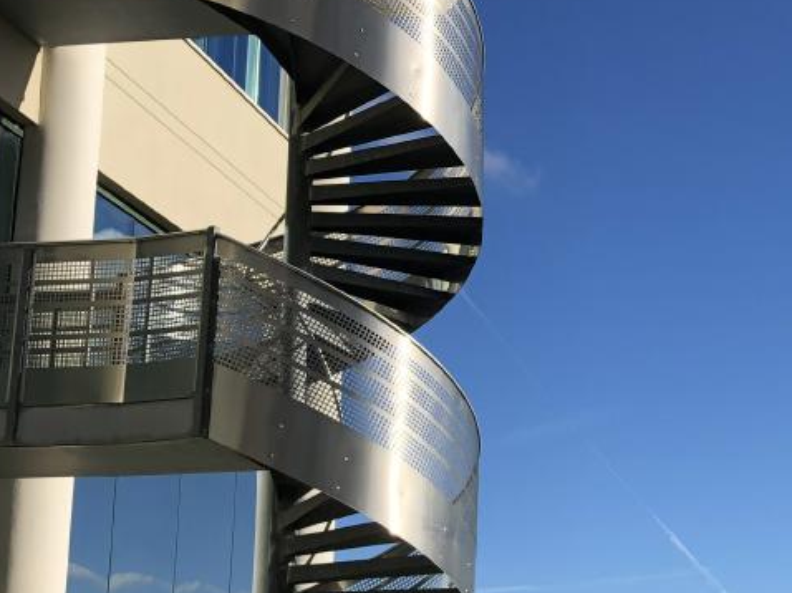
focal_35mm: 75
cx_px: 726
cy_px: 373
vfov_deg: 19.6
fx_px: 1715
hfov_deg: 25.1
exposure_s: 1/1779
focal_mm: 3.99
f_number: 1.8
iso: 20
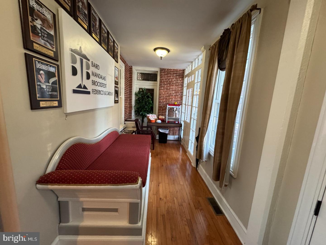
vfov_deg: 85.7
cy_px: 122
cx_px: 163
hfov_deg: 102.1
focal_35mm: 14
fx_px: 132
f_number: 2.2
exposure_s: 1/60
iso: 320
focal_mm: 2.22
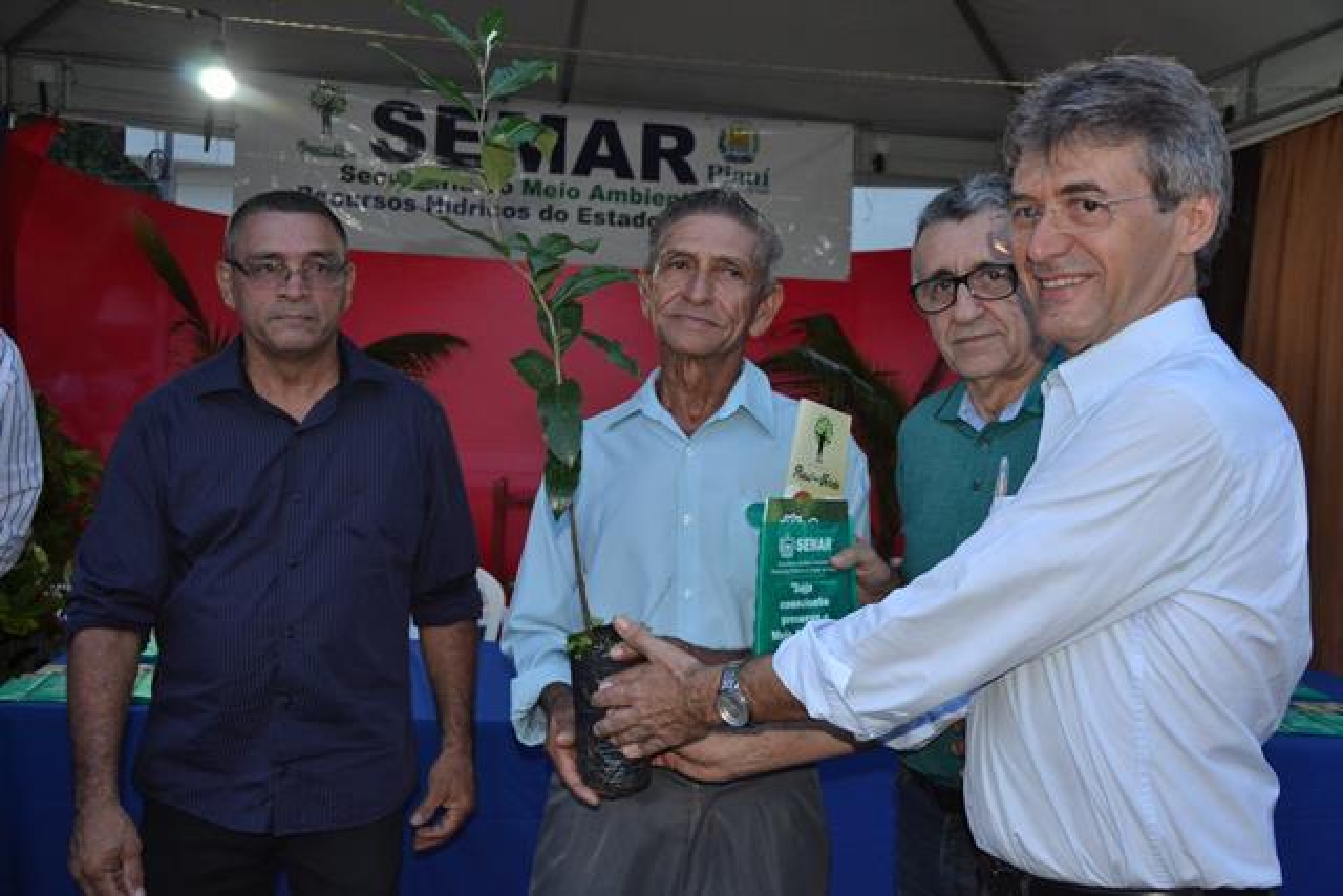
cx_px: 672
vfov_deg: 35.5
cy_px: 448
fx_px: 1399
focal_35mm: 38
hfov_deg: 51.3
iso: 800
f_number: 4
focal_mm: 25
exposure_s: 1/60
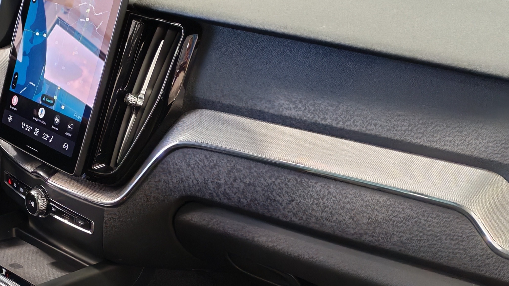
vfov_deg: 18.3
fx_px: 877
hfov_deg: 31.5
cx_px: 103
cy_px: 235
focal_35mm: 65
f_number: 1.9
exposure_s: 1/50
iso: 798
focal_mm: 6.12
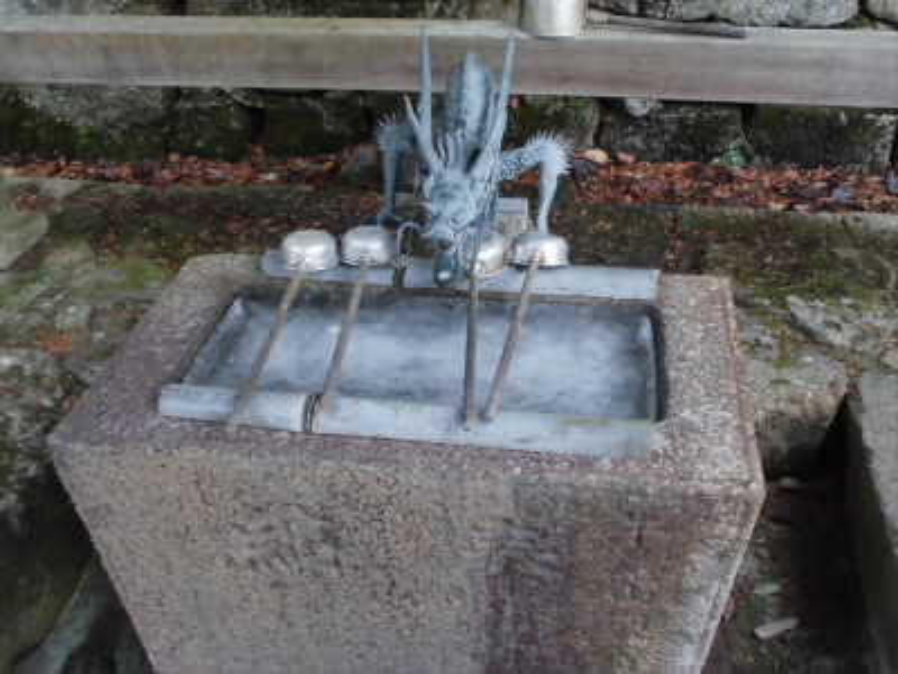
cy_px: 337
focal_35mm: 38
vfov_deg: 37.7
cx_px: 449
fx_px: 986
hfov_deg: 49.0
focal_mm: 6.9
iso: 400
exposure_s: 1/60
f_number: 4.2
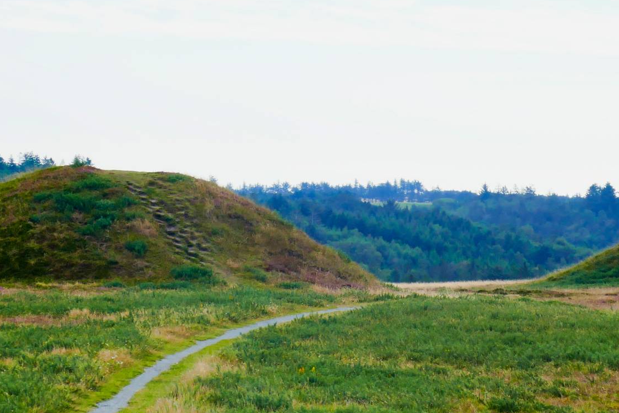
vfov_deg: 8.0
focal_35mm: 172
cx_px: 380
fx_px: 2957
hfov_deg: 11.9
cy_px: 173
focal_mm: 27.4
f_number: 7.1
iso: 125
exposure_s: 1/125
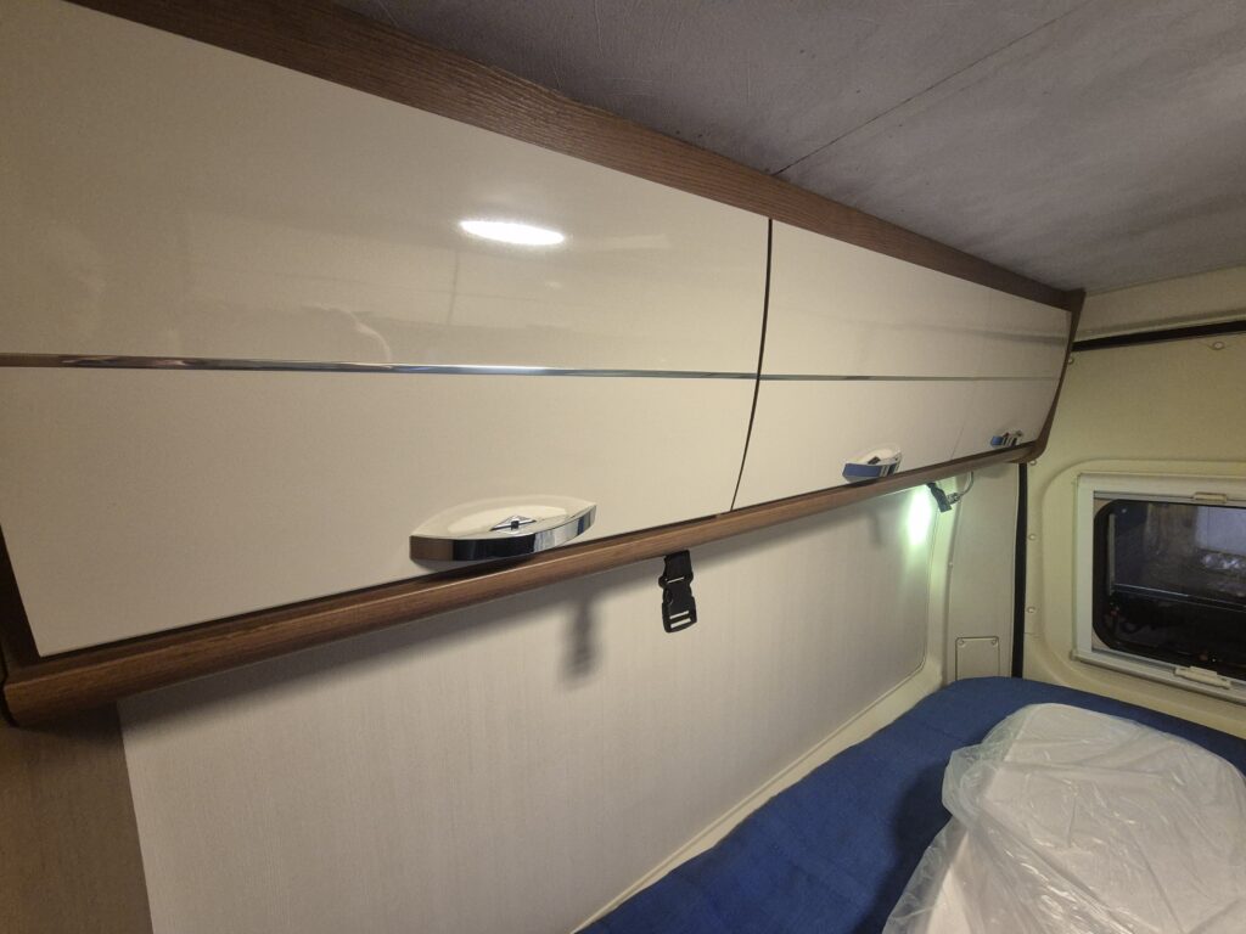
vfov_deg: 89.9
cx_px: 623
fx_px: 468
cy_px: 467
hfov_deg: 106.2
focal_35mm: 13
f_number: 2.2
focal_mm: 2.2
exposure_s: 1/50
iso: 640
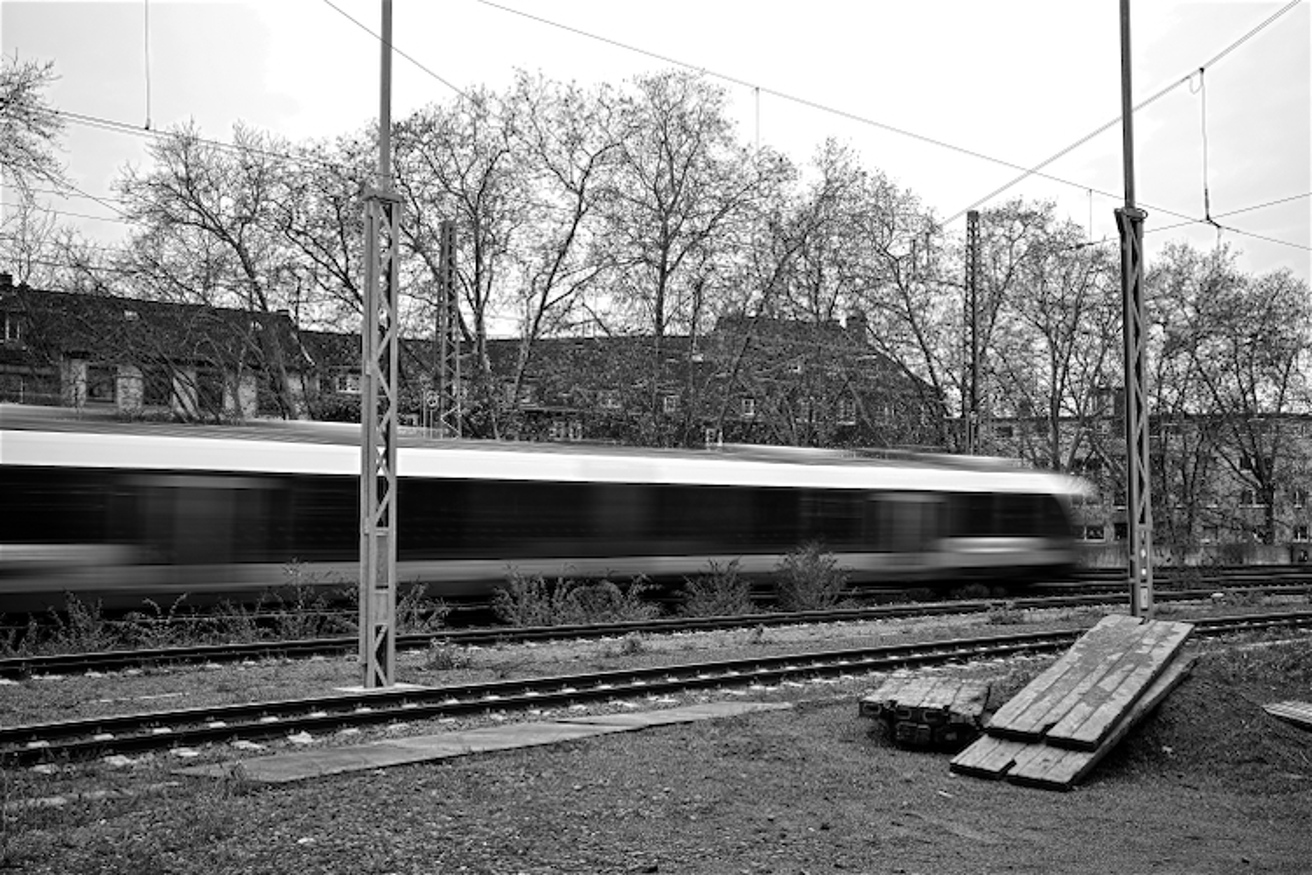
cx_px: 656
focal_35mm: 40
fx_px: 1458
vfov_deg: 33.4
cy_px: 438
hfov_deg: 48.5
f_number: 8
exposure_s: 1/8
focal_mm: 40
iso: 100
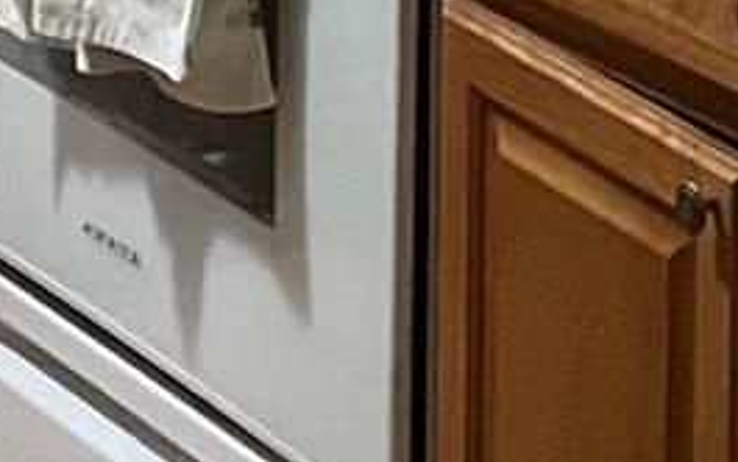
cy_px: -1211
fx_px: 4287
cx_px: 693
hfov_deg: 9.8
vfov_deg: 5.5
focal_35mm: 213
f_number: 1.6
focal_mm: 4.2
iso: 640
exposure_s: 1/30
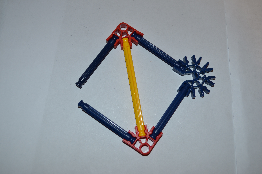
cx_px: 131
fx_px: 283
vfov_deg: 34.1
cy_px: 87
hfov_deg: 49.6
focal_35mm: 39
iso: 200
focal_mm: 26
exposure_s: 1/30
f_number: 5.6
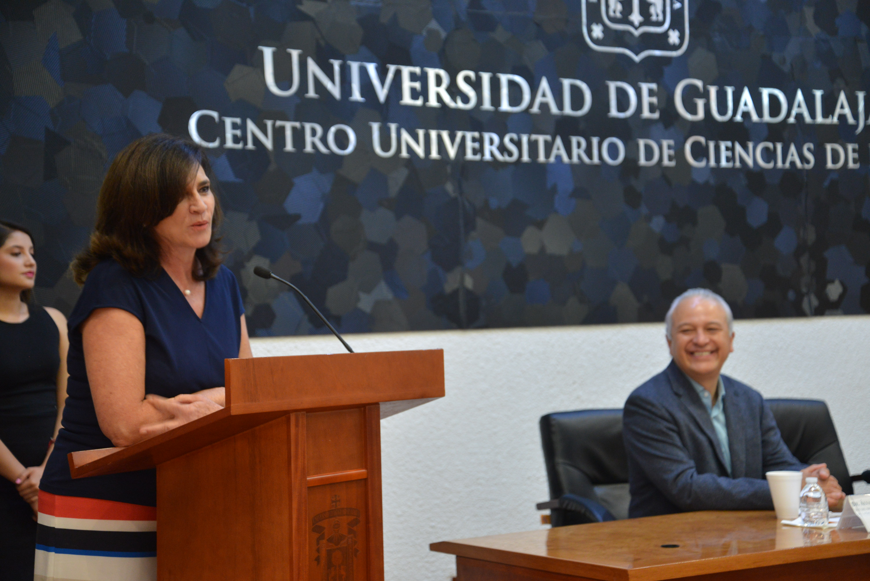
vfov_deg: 20.9
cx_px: 435
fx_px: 1571
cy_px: 290
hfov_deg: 30.9
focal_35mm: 65
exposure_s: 1/15
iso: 1600
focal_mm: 65
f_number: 4.5
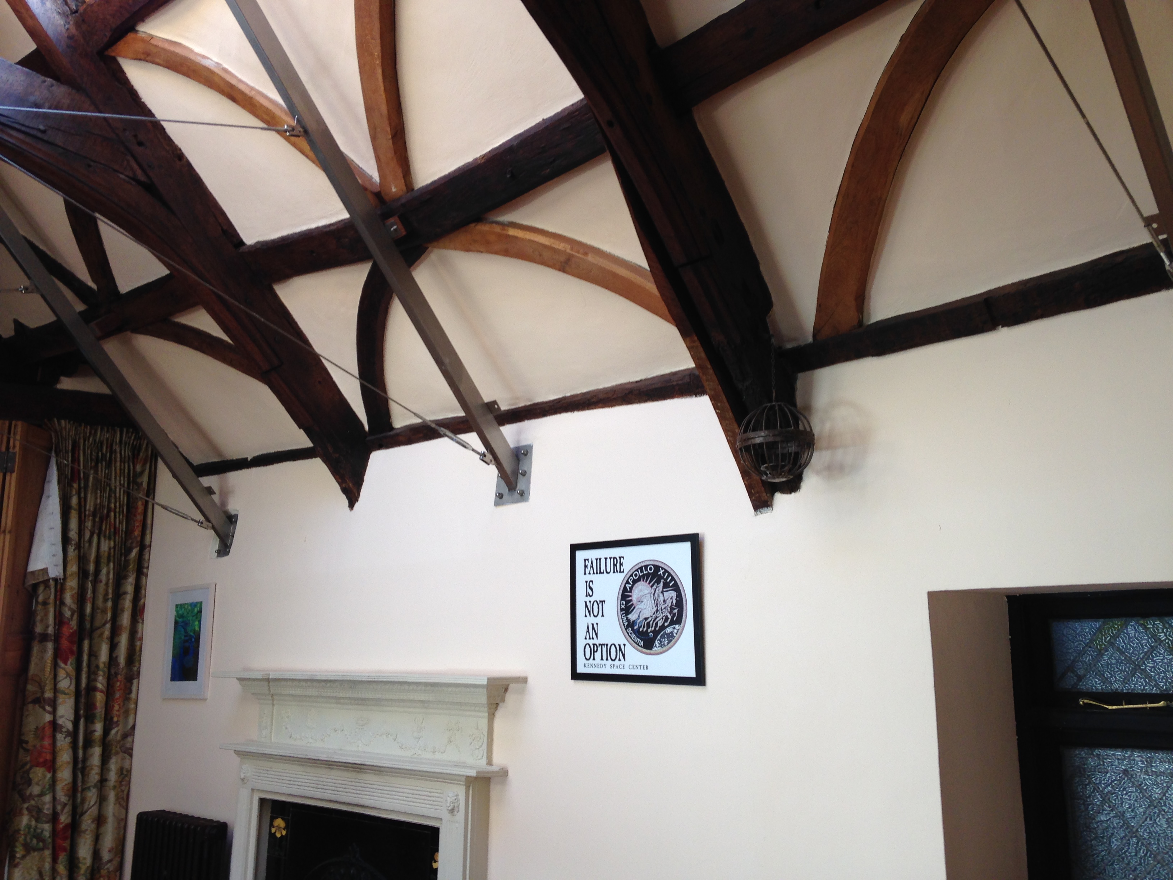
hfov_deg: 55.4
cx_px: 586
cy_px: 440
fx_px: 1118
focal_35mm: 33
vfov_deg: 42.9
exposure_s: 1/40
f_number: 2.4
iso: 50
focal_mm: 4.12
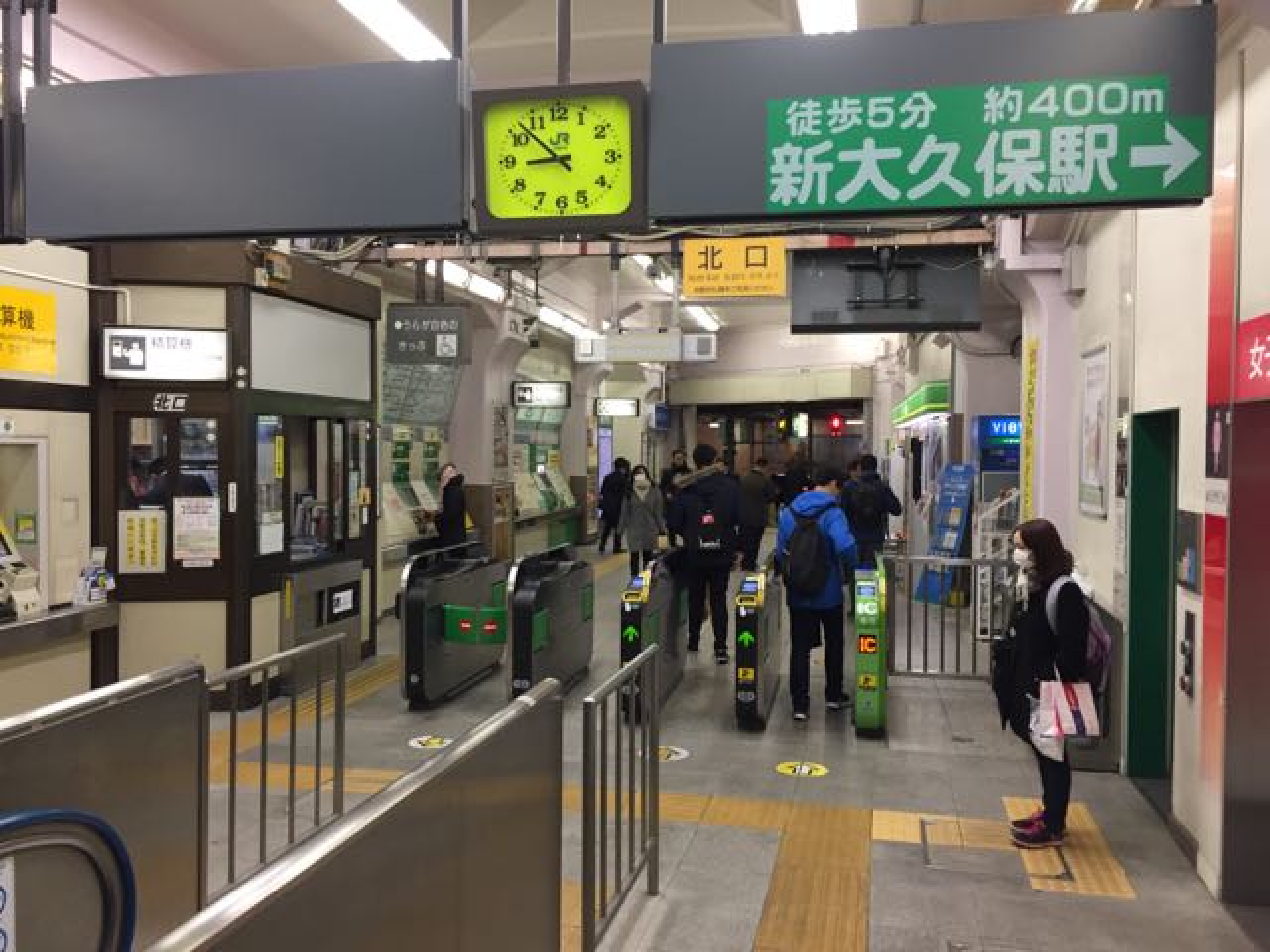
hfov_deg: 61.7
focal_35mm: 29
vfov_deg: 48.2
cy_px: 476
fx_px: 1064
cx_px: 635
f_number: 2.2
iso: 40
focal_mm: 4.15
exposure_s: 1/30
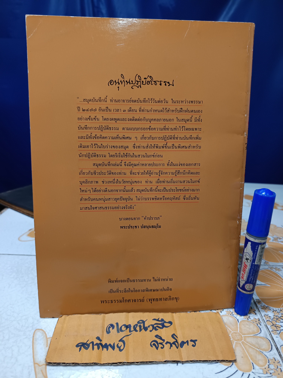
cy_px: 189
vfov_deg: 71.6
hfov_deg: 56.8
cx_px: 142
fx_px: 262
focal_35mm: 24
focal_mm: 5.31
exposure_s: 1/25
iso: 1098
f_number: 1.7
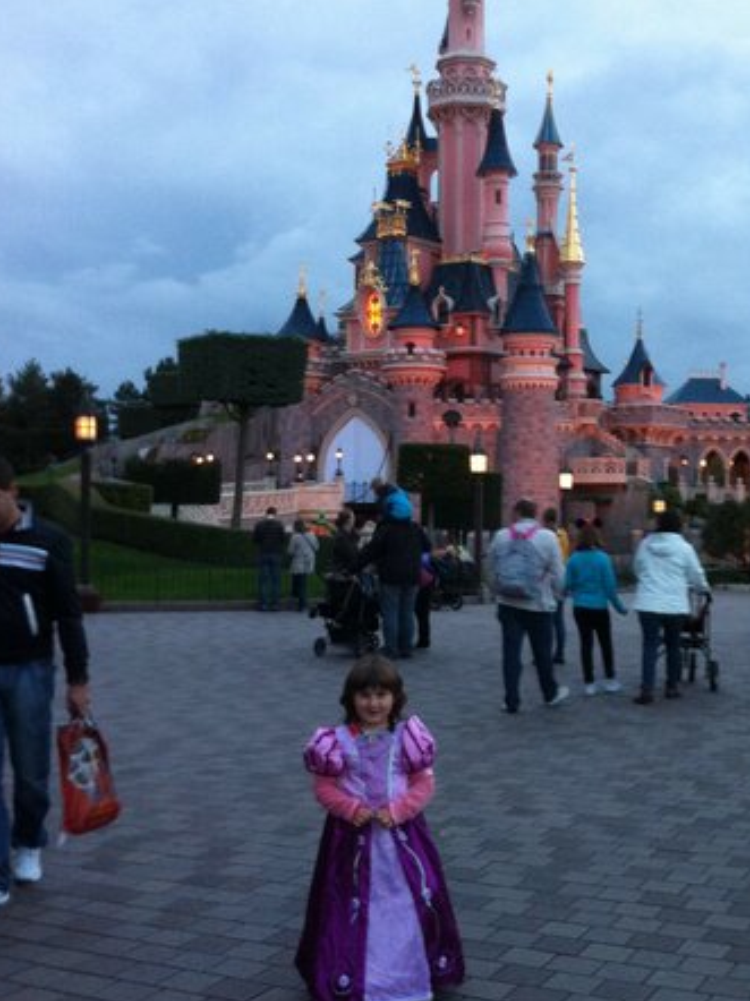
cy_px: 467
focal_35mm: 38
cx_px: 380
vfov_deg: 49.0
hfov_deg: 37.7
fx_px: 1099
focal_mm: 3.85
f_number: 2.8
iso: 125
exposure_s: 1/15
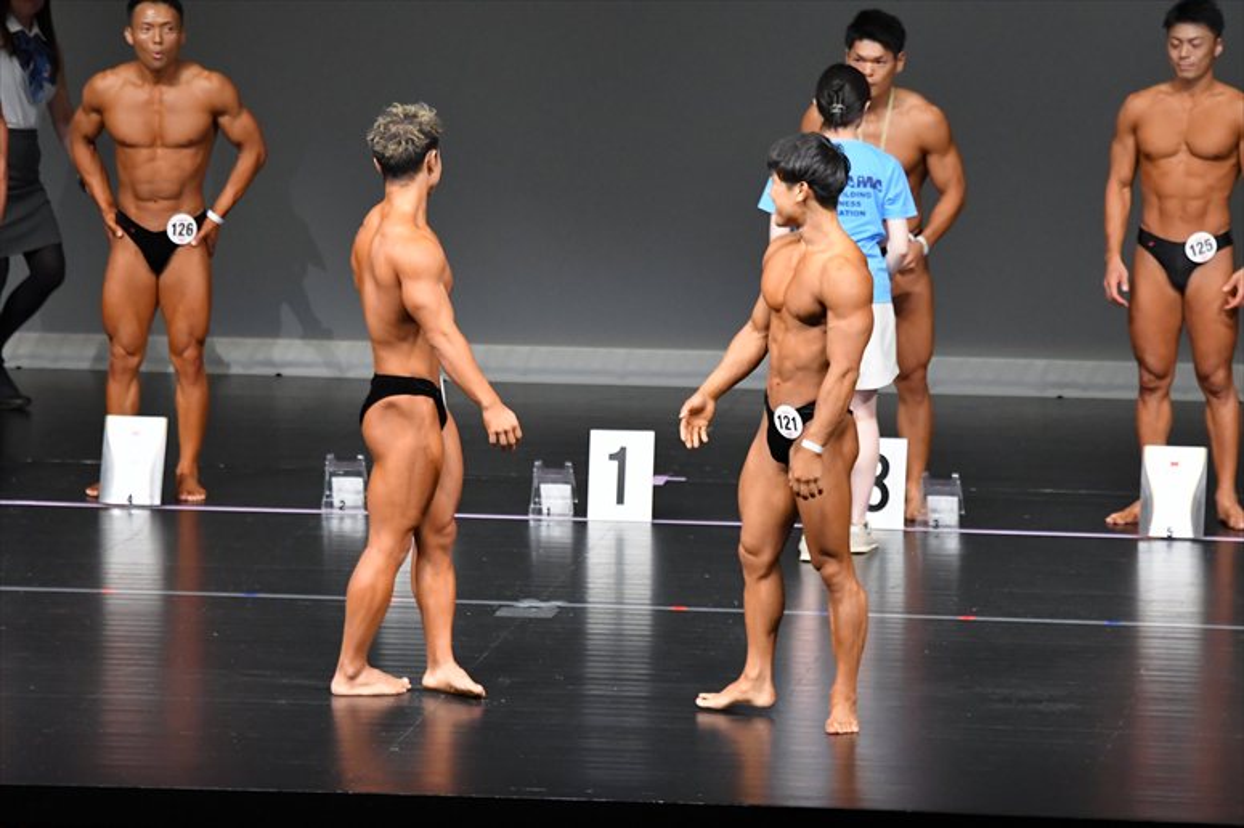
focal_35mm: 270
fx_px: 9326
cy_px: 414
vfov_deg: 5.1
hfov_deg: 7.6
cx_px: 622
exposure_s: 1/400
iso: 5000
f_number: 5.6
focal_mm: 180
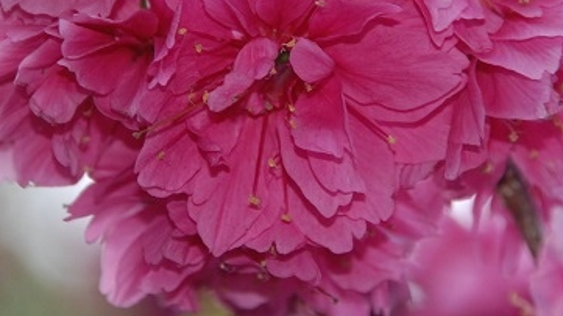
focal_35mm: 602
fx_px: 8994
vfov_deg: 2.0
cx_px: 323
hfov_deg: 3.6
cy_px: -21
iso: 140
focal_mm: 135
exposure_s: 1/125
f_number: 6
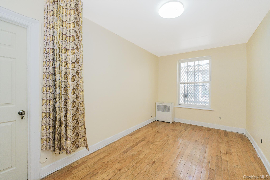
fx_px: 112
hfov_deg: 100.4
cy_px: 90
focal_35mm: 15
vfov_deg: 77.3
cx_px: 135
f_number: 8
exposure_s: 1/60
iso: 800
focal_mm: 10
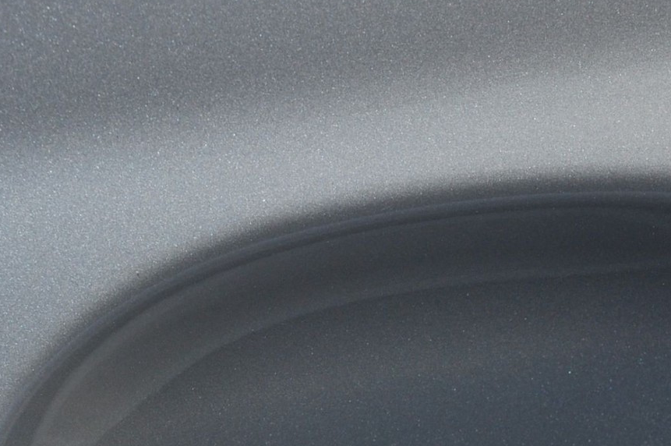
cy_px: 514
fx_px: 2838
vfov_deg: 8.9
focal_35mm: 152
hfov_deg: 13.5
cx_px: 360
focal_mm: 35
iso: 200
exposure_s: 1/200
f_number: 9
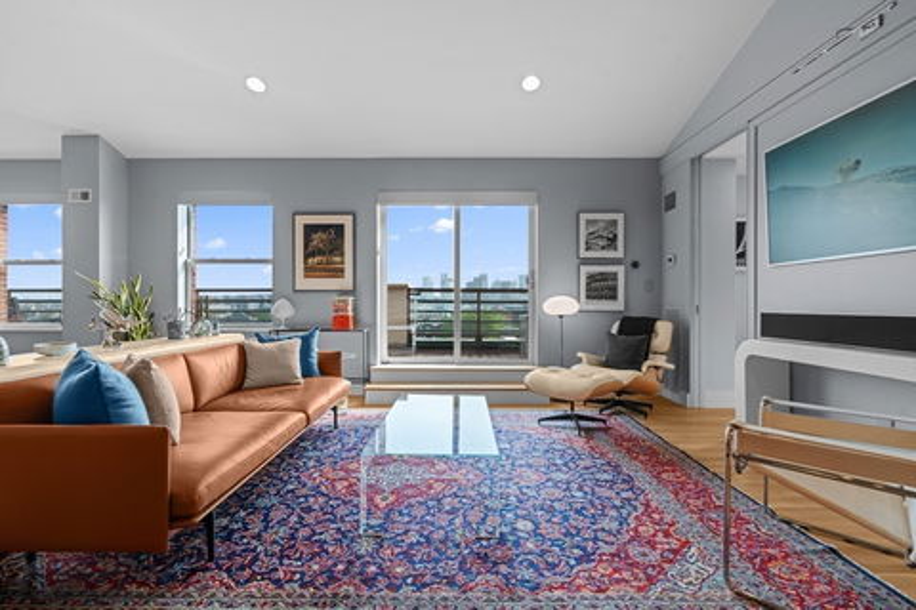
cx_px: 458
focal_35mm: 16
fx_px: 407
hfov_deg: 96.7
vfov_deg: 73.7
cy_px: 305
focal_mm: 16
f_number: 9
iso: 320
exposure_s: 1/6
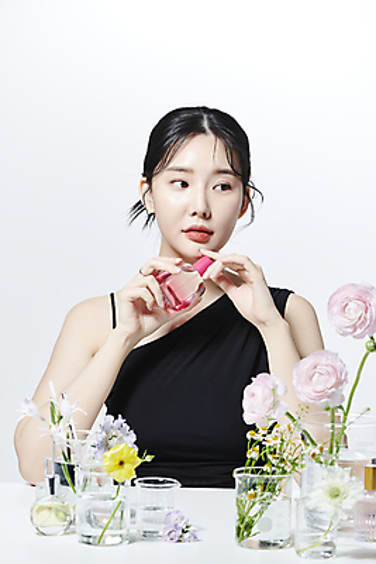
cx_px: 188
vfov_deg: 19.4
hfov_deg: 13.1
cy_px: 282
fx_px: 1643
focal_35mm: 105
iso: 64
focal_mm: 105
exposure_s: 1/125
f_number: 13
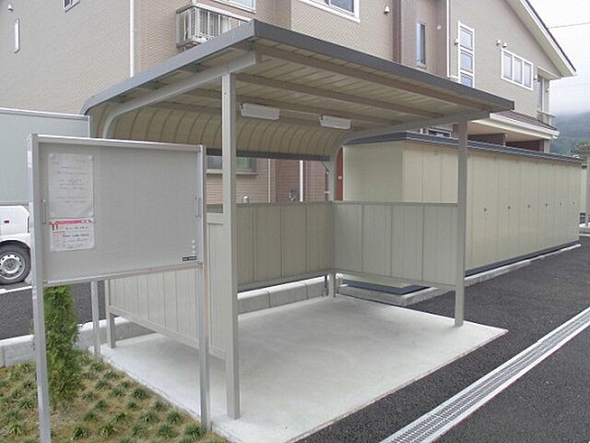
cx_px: 295
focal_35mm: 29
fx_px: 494
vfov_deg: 48.2
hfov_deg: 61.7
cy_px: 222
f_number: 3.7
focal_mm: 5.3
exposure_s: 1/100
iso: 100
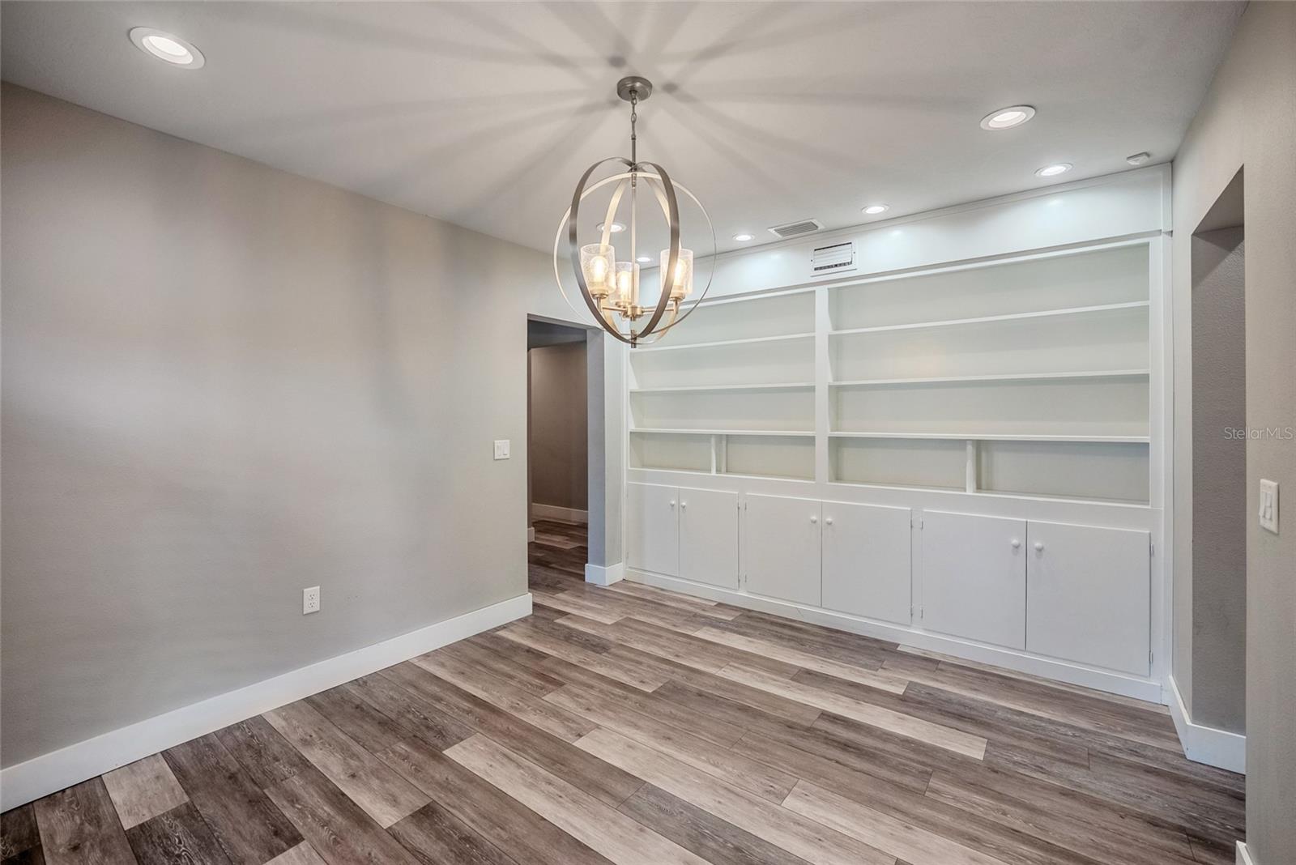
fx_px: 504
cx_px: 648
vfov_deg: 81.3
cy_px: 432
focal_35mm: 14
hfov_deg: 104.2
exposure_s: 1/3200
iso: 2000
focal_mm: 14
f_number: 5
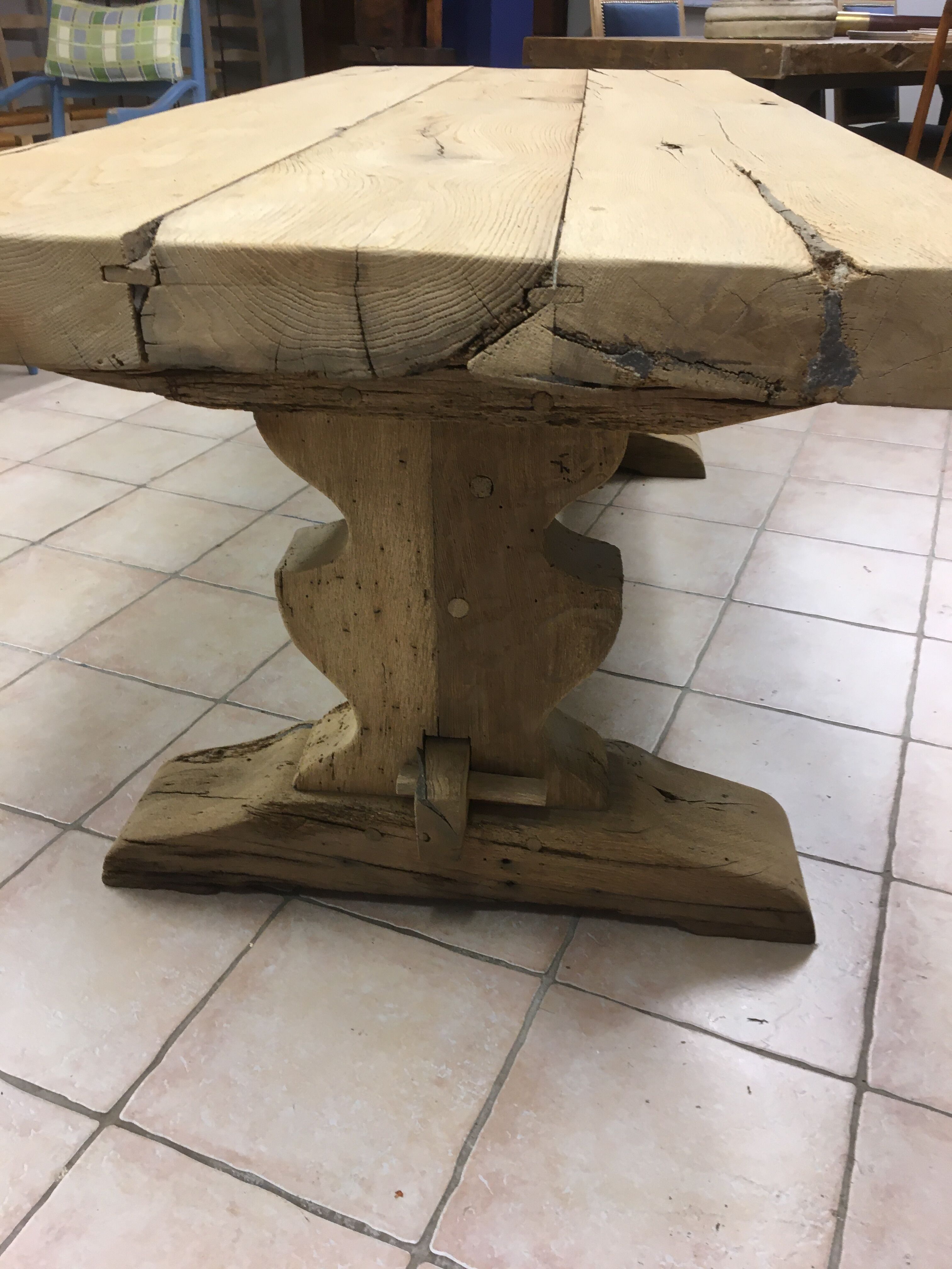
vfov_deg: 61.7
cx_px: 476
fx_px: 1063
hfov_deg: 48.2
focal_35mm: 29
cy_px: 634
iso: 80
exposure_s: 1/33
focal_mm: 4.15
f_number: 2.2
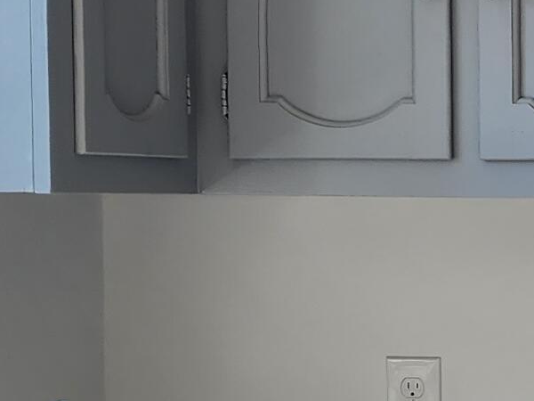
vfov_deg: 12.9
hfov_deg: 16.2
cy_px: 257
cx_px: 708
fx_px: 1774
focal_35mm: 115
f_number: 1.8
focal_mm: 6.4
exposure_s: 1/180
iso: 64
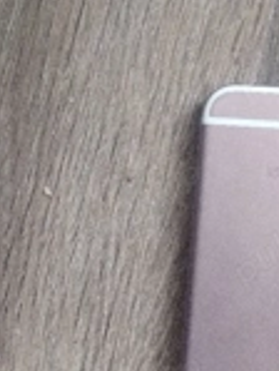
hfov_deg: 18.3
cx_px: 364
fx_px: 805
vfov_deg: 25.8
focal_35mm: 75
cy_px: 251
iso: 606
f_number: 1.8
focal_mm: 4.27
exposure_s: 1/33
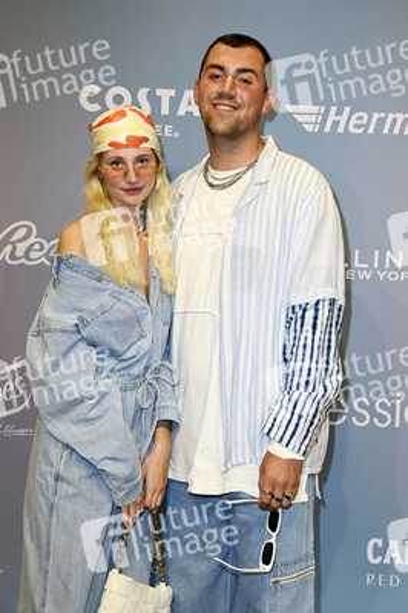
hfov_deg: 25.9
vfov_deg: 38.2
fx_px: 885
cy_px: 306
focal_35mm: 52
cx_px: 204
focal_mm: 52
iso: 400
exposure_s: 1/250
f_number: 5.6
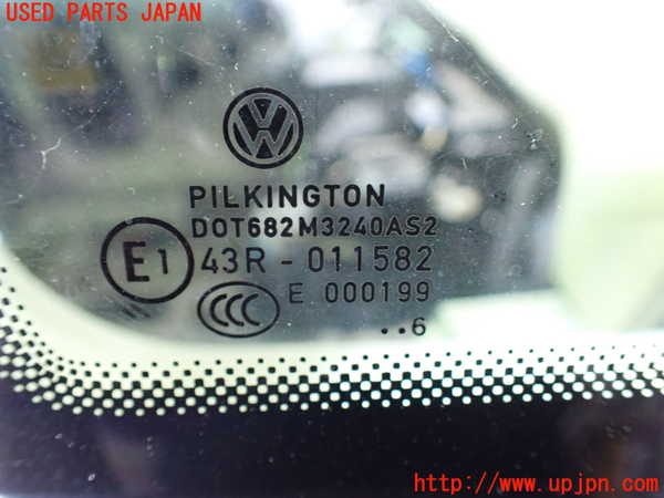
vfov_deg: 46.8
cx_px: 332
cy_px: 249
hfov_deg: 60.0
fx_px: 575
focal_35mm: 30
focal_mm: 5.4
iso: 800
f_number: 2.3
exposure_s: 1/30
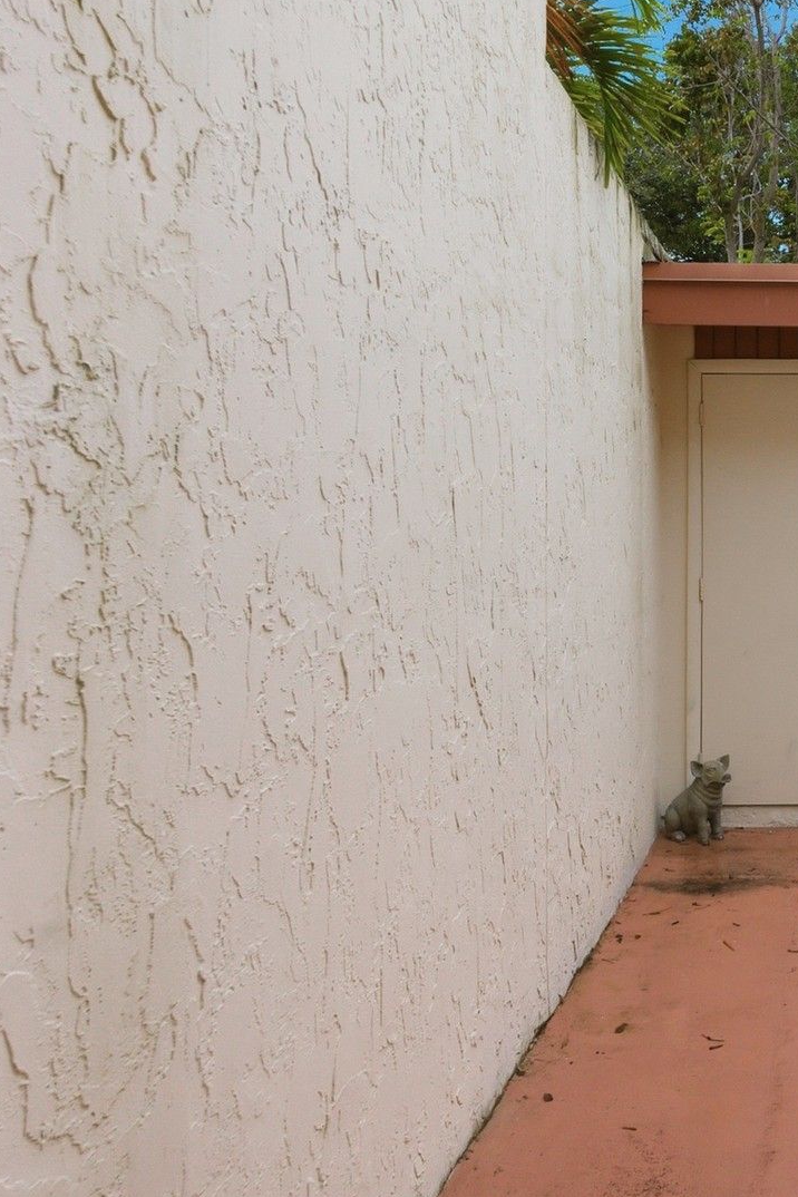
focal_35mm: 38
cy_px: 557
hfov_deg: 31.3
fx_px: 1263
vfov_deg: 50.7
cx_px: 867
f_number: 8
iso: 800
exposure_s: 1/8000
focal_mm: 17
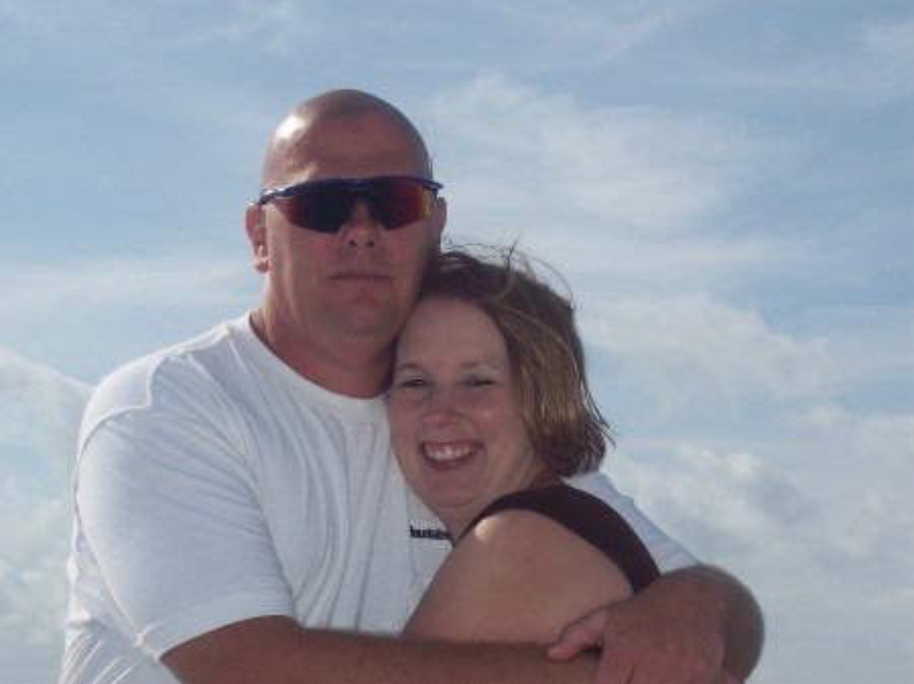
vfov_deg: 12.7
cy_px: 342
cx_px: 457
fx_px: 3088
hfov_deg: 16.8
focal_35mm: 117
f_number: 6.7
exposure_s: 1/750
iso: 100
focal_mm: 24
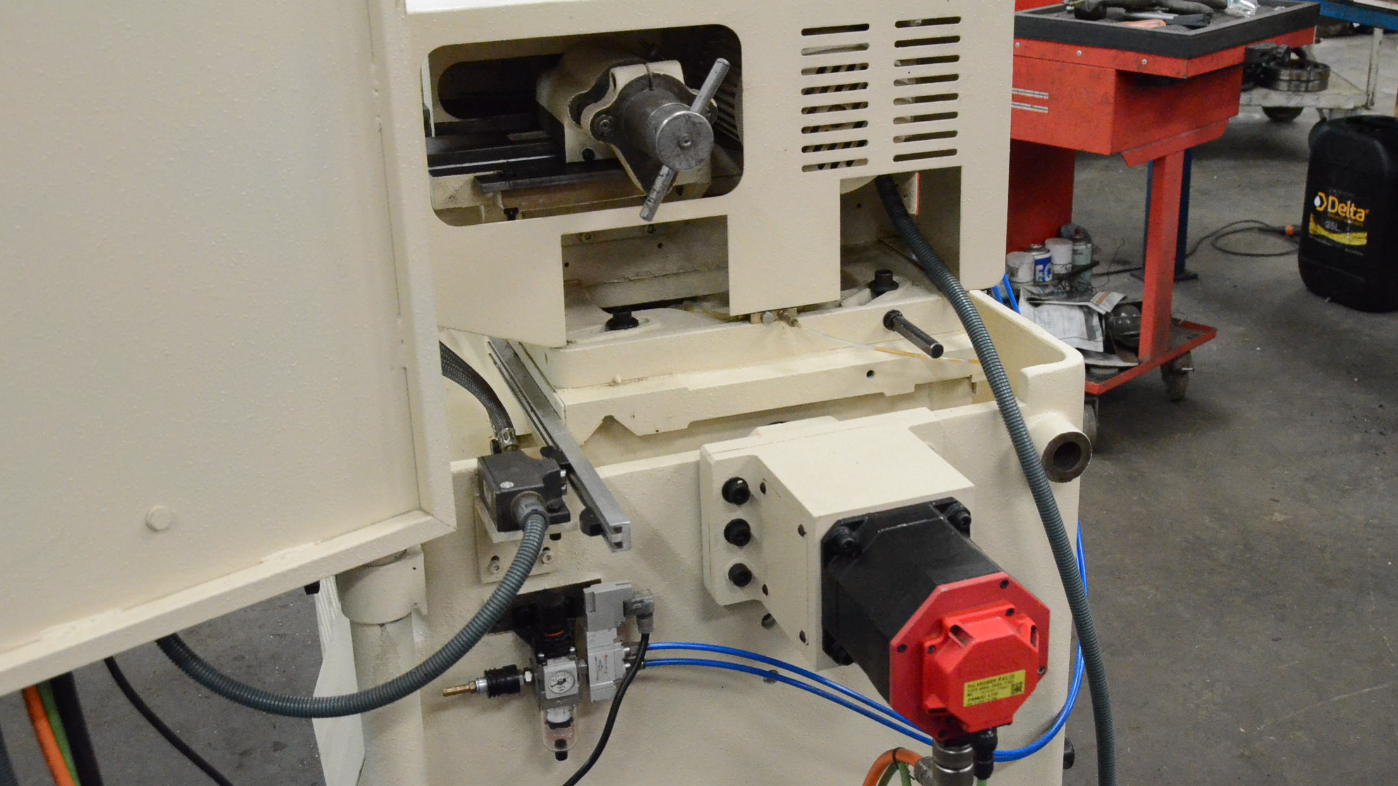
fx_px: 1557
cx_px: 754
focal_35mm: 42
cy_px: 336
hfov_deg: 48.3
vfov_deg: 28.3
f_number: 5.6
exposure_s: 1/125
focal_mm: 24
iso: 6400
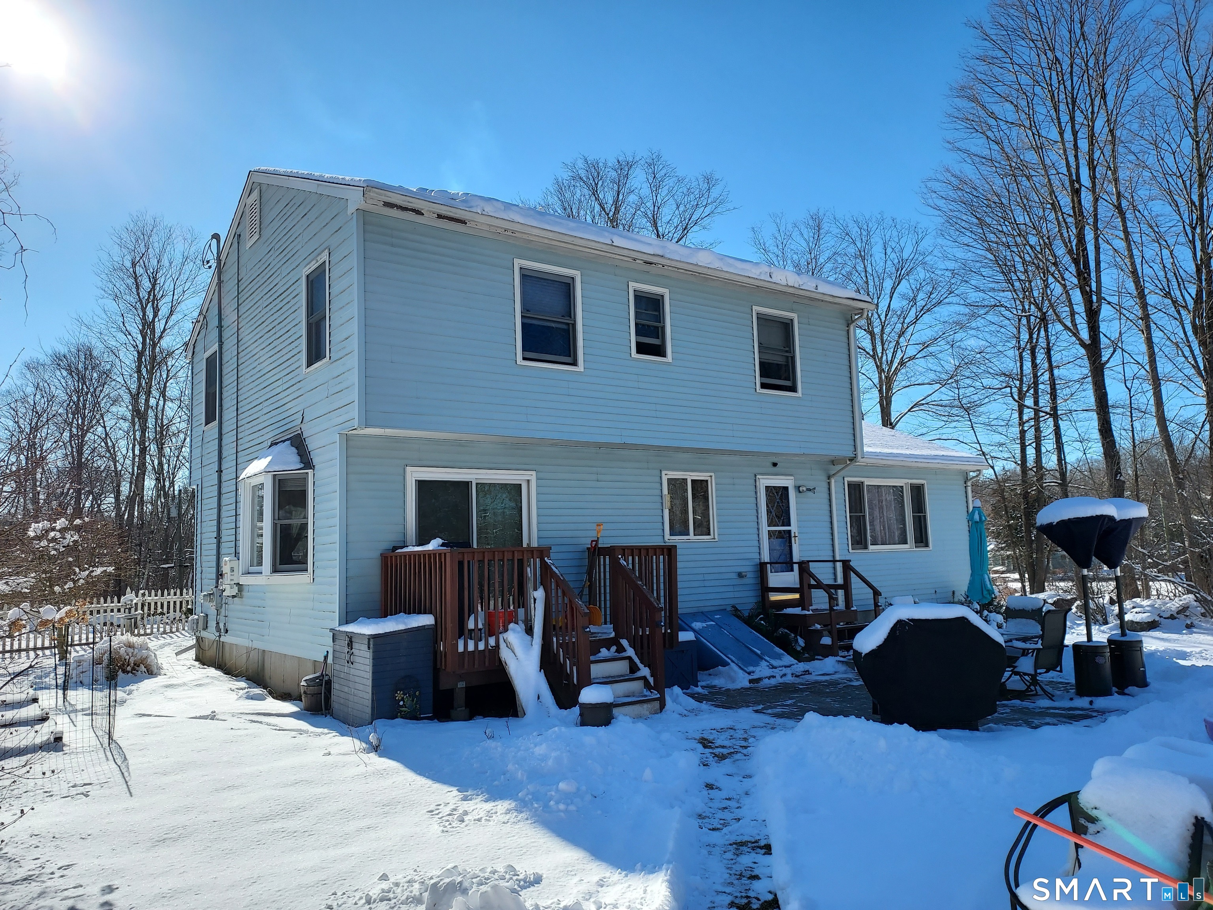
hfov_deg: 71.6
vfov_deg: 56.8
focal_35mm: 24
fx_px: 841
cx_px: 606
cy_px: 455
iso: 40
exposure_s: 1/1116
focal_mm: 4.6
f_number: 1.8
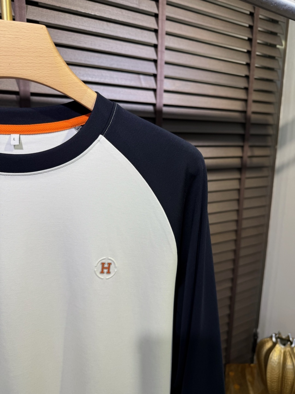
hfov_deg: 56.8
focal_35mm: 24
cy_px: 197
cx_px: 148
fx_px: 273
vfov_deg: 71.6
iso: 64
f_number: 1.78
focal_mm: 6.76
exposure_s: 1/189
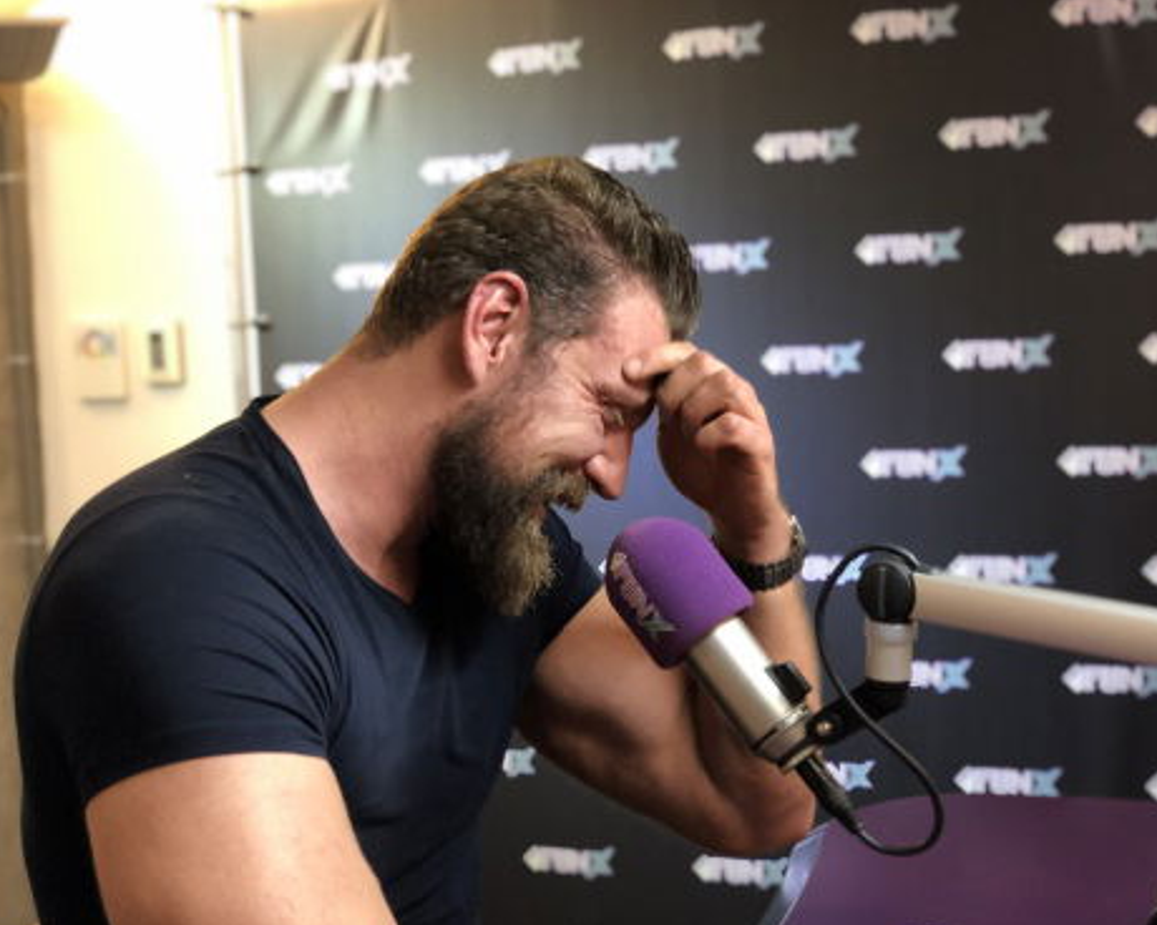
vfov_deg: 27.6
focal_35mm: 55
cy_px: 464
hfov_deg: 34.1
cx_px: 586
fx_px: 1883
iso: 160
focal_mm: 6
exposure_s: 1/17
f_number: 2.4
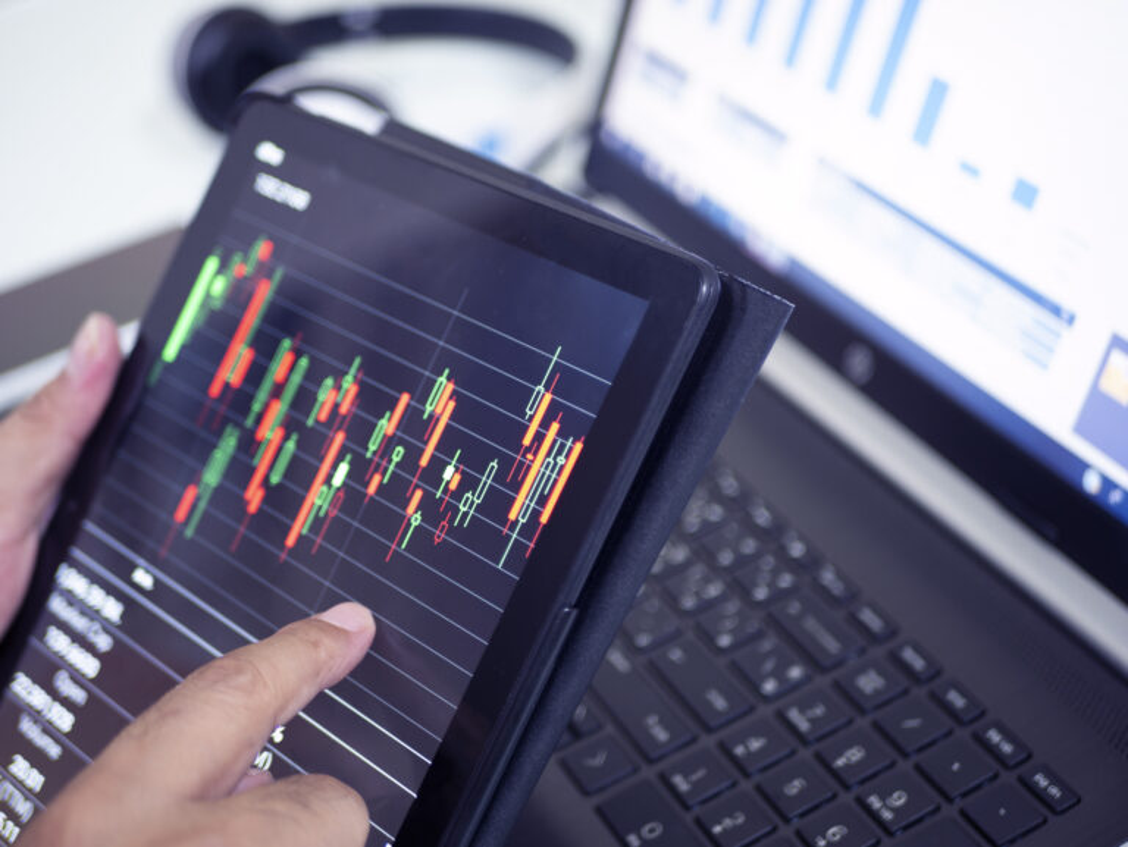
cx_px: 564
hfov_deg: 38.2
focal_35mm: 50
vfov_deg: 29.1
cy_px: 424
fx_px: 1630
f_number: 1.7
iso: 160
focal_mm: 25
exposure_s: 1/5
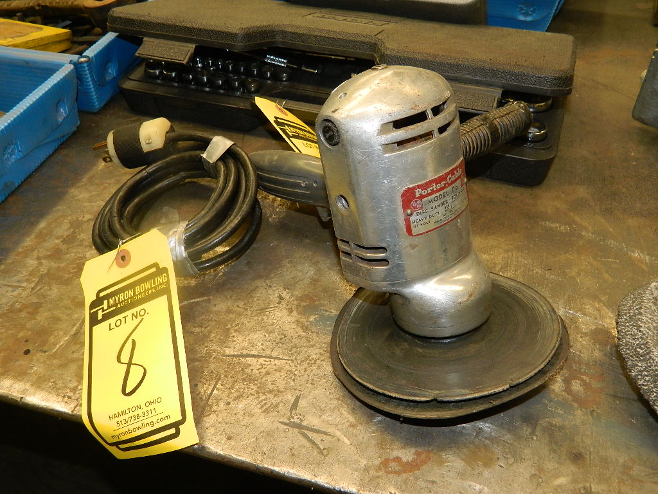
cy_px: 247
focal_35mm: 31
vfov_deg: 45.4
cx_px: 329
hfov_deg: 58.4
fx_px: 589
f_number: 3.2
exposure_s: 1/40
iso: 200
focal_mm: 5.6
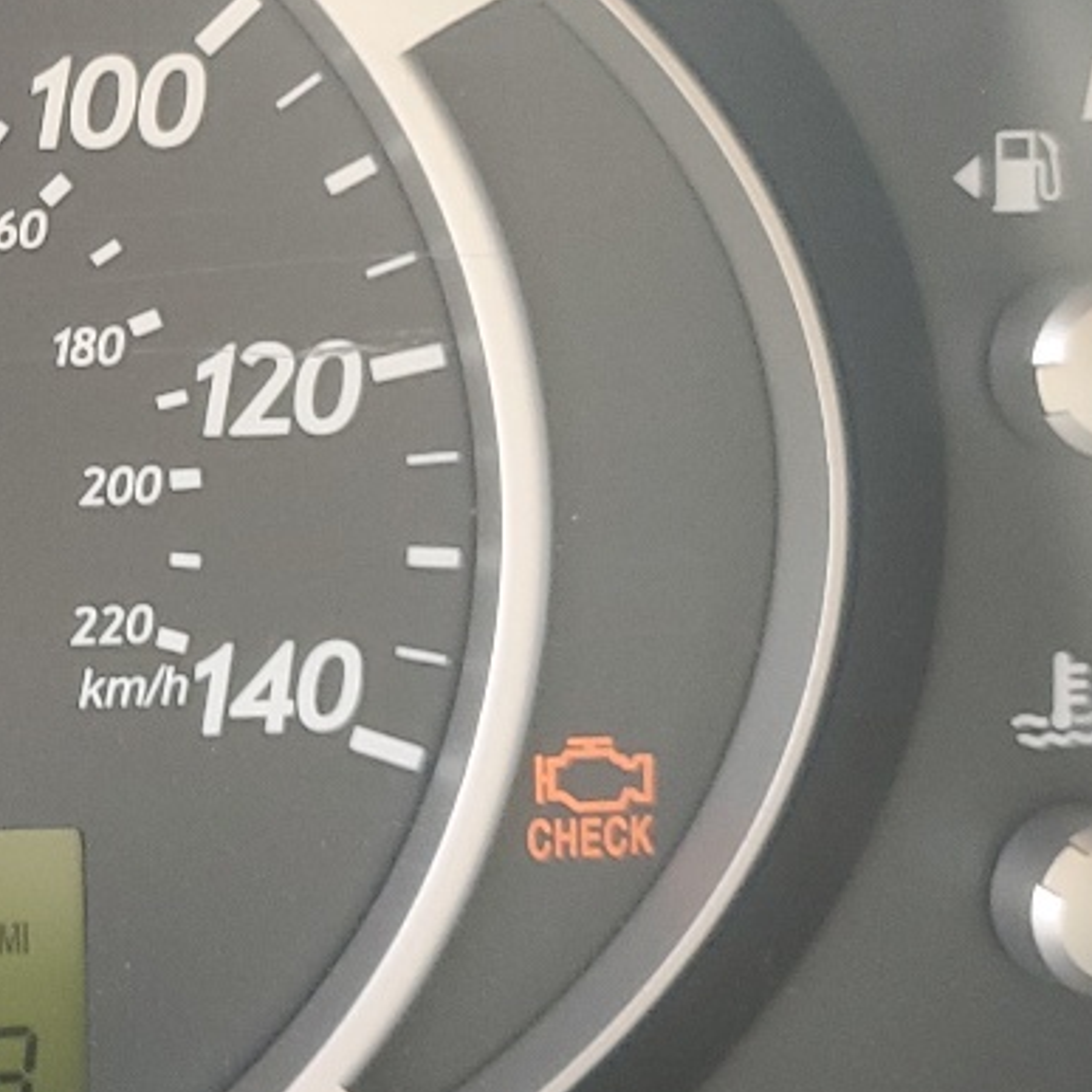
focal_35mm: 95
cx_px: -265
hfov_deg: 17.3
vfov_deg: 18.2
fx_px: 3391
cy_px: 254
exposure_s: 1/120
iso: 63
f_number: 1.5
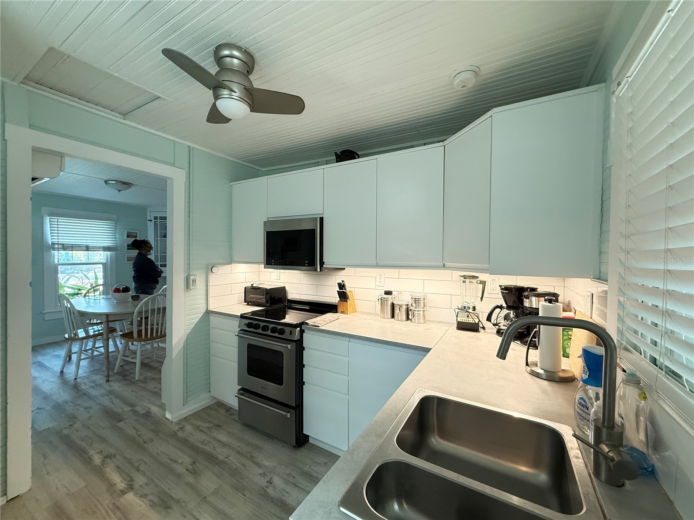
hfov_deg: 102.1
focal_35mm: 14
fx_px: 281
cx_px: 347
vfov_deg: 85.7
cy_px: 260
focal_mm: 2.22
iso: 500
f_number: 2.2
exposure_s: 1/60
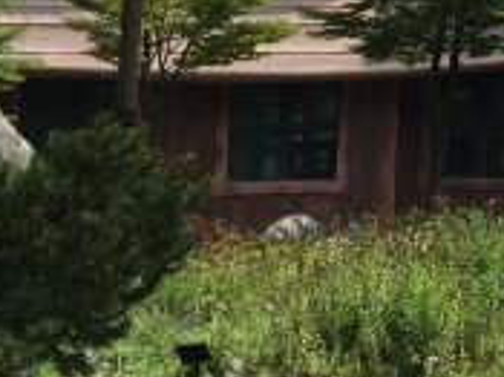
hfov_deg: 15.9
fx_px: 1688
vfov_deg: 12.1
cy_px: -223
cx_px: 711
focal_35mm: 116
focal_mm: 4.15
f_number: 2.2
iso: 25
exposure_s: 1/2481
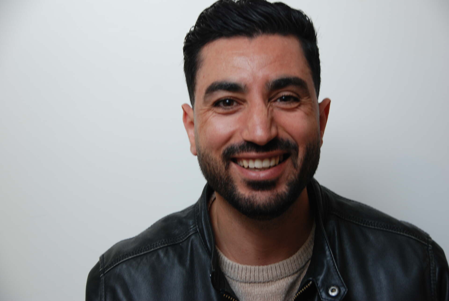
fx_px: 1030
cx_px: 224
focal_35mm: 82
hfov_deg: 24.6
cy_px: 150
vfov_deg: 16.6
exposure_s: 1/30
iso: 200
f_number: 4.8
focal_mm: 55
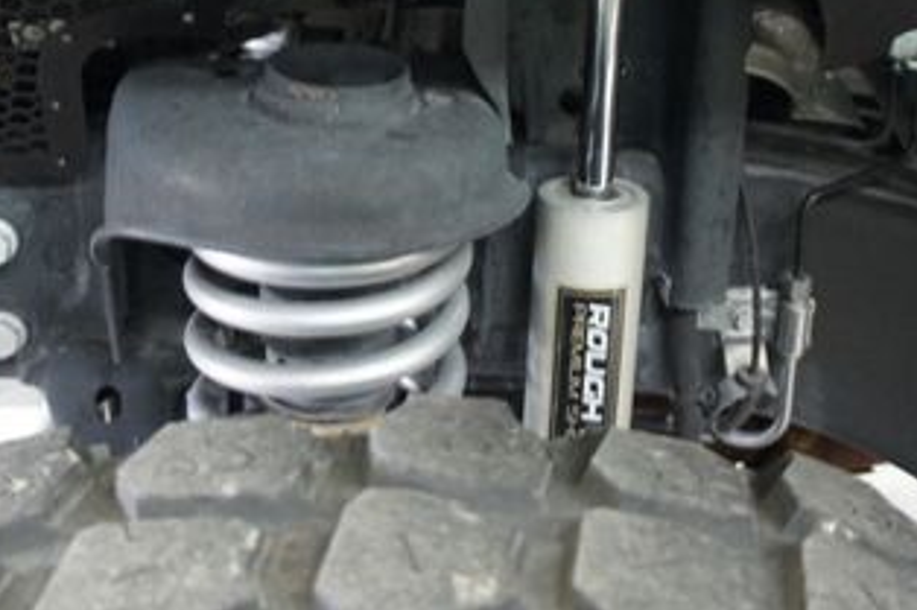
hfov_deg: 36.3
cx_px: 432
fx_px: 1400
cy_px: 117
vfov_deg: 24.2
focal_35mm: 55
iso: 1600
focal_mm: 18
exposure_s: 1/20
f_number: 3.5
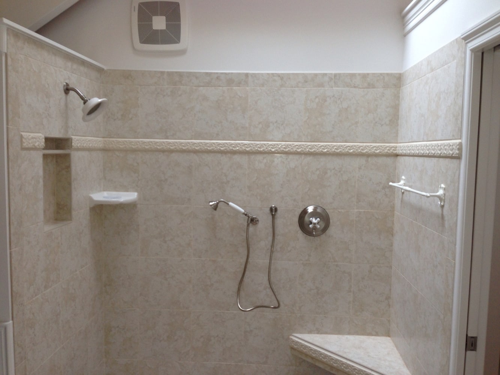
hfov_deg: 55.3
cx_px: 250
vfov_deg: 43.0
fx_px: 477
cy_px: 188
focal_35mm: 33
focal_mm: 4.13
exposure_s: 1/20
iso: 50
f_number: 2.4
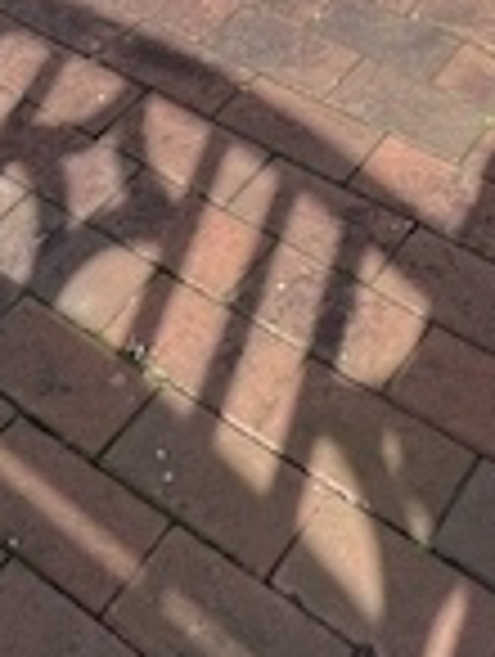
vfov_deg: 18.4
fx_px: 1350
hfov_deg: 20.6
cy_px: -648
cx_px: 382
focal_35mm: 71
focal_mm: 1.57
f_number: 1.8
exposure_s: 1/1623
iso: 32
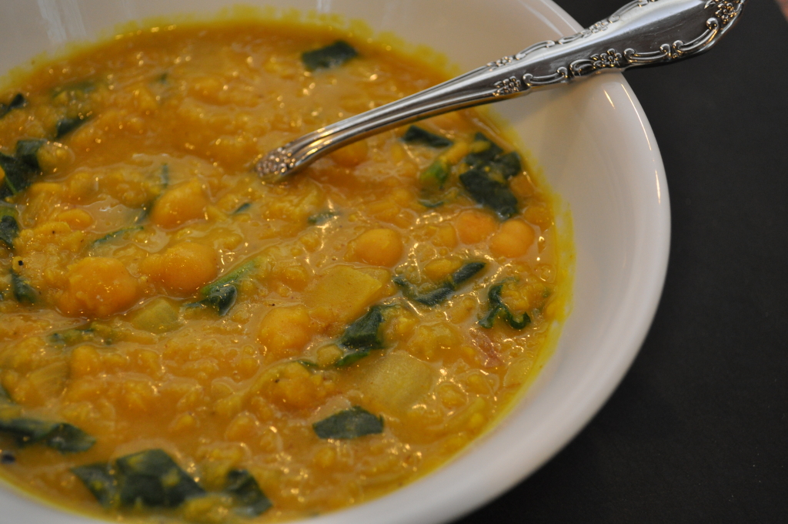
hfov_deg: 36.9
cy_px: 262
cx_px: 394
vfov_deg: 25.0
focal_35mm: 54
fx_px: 1180
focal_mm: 36
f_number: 5
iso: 800
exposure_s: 1/60
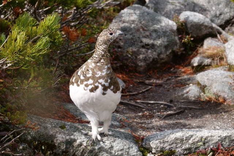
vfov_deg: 10.8
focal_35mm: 127
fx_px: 826
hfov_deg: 16.1
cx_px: 117
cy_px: 78
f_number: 5.6
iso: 200
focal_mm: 46.41
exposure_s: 1/800
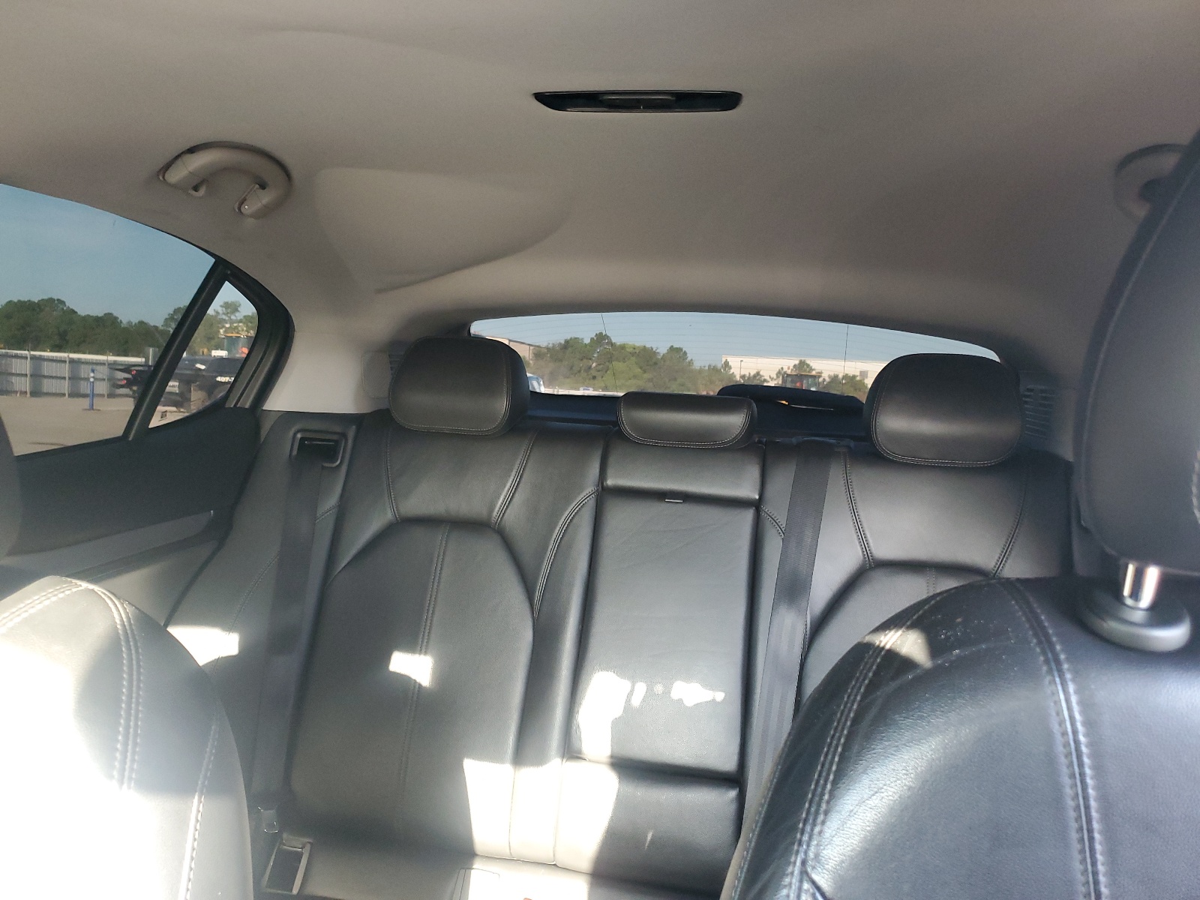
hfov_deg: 67.3
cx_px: 600
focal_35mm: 26
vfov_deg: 53.1
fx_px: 901
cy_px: 450
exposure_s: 1/60.2
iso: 219
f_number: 1.5
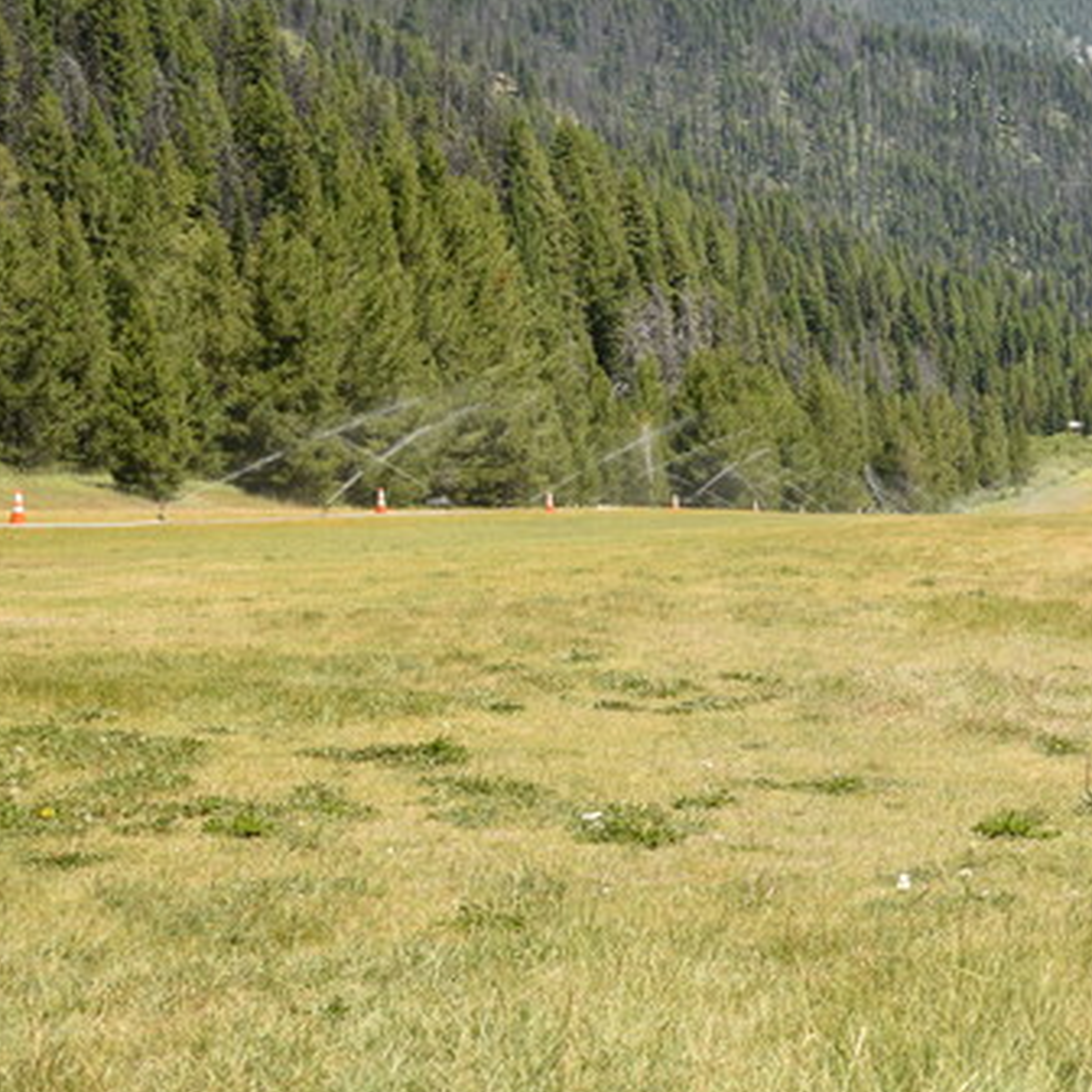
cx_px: 1040
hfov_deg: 17.6
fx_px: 3462
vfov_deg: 17.9
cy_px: 548
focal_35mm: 97
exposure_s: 1/2500
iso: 640
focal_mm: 32
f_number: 5.6
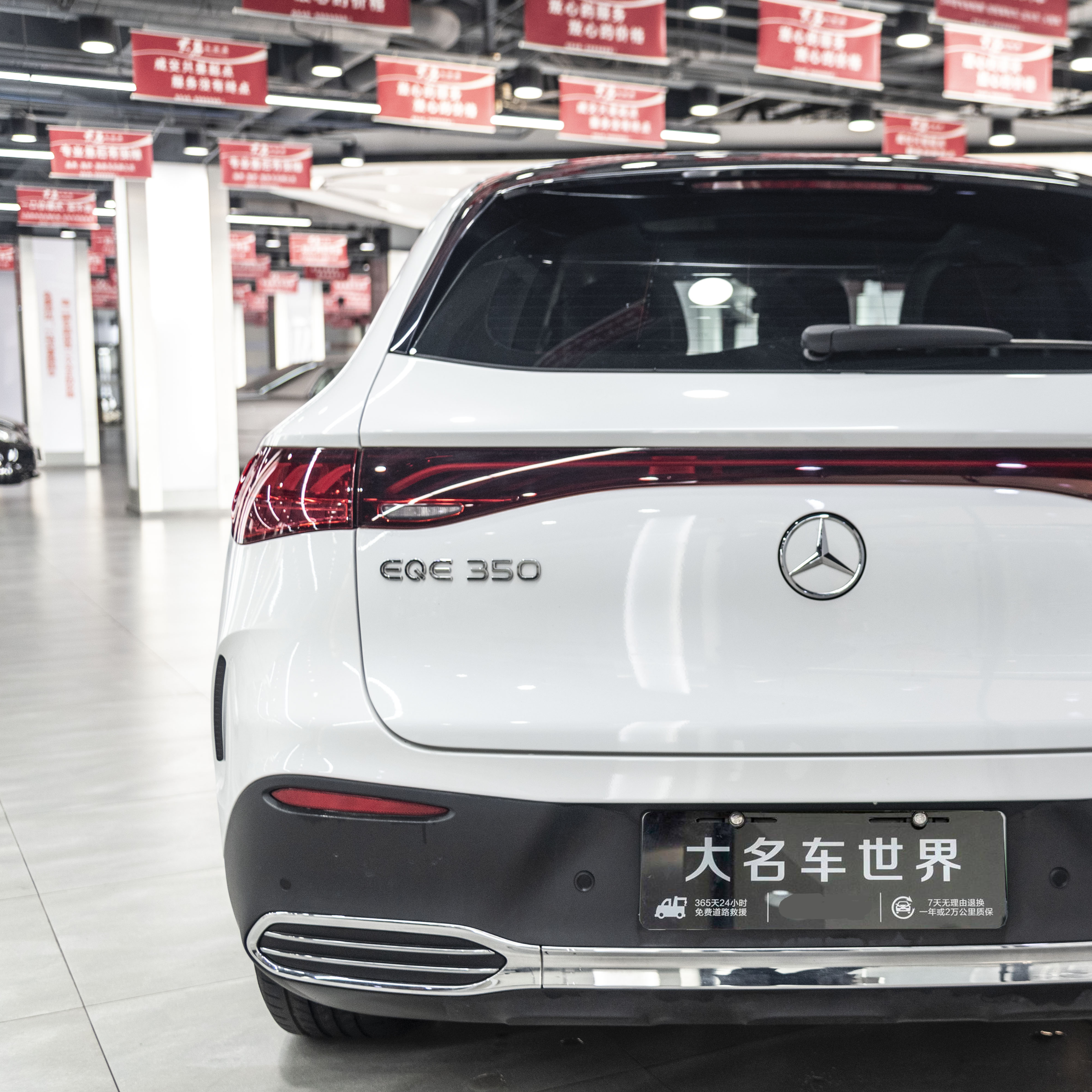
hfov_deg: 36.7
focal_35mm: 45
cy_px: 544
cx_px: 812
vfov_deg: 37.6
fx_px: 1606
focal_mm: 35
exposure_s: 1/60
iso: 1000
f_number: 4
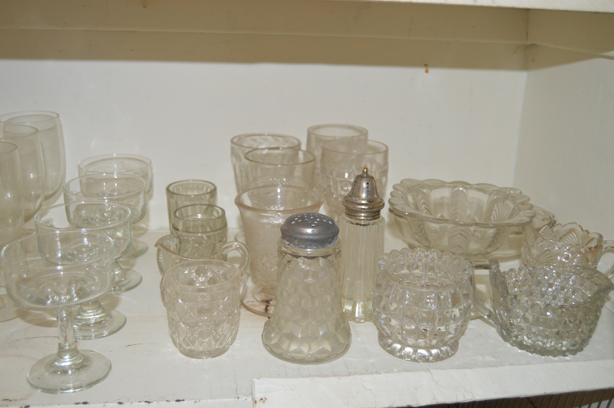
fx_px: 665
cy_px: 204
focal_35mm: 39
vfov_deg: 34.1
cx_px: 307
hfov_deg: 49.6
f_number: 4
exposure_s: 1/60
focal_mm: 26
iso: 1100
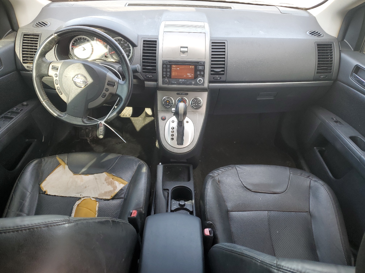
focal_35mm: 26
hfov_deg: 67.3
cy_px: 136
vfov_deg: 53.1
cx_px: 182
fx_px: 274
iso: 52
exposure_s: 1/120
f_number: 1.5
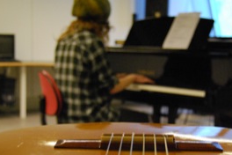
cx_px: 130
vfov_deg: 19.0
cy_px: 127
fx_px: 458
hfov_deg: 28.4
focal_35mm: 71
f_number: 4
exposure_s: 1/60
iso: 1600
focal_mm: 26
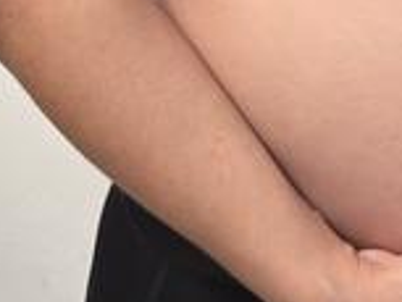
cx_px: 489
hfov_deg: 23.6
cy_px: -14
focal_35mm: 75
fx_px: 872
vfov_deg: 19.0
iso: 125
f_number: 1.7
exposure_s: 1/180
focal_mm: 6.3
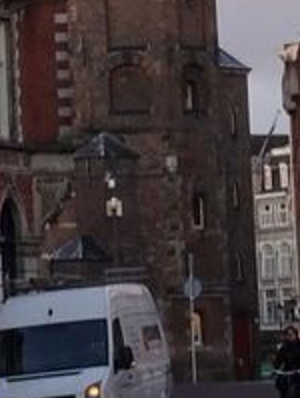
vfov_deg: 5.7
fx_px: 3928
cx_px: -28
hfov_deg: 4.4
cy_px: -266
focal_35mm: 341
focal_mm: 14.54
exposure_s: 1/100
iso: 400
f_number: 5
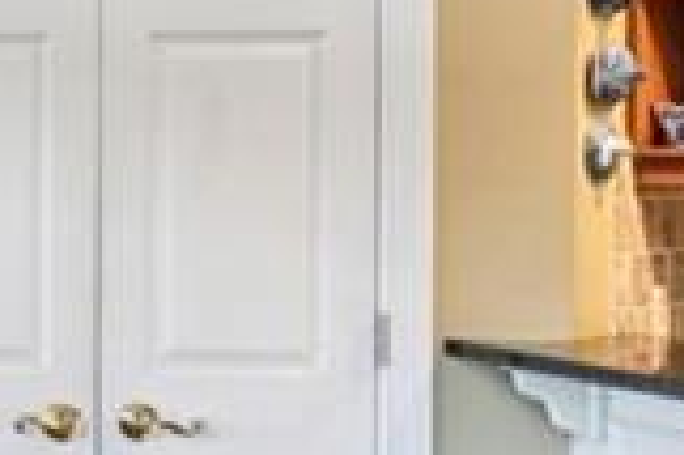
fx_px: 1689
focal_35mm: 89
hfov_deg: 15.2
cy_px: 253
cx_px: -888
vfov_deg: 15.3
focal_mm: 14
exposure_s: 1/6
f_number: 8
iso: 320
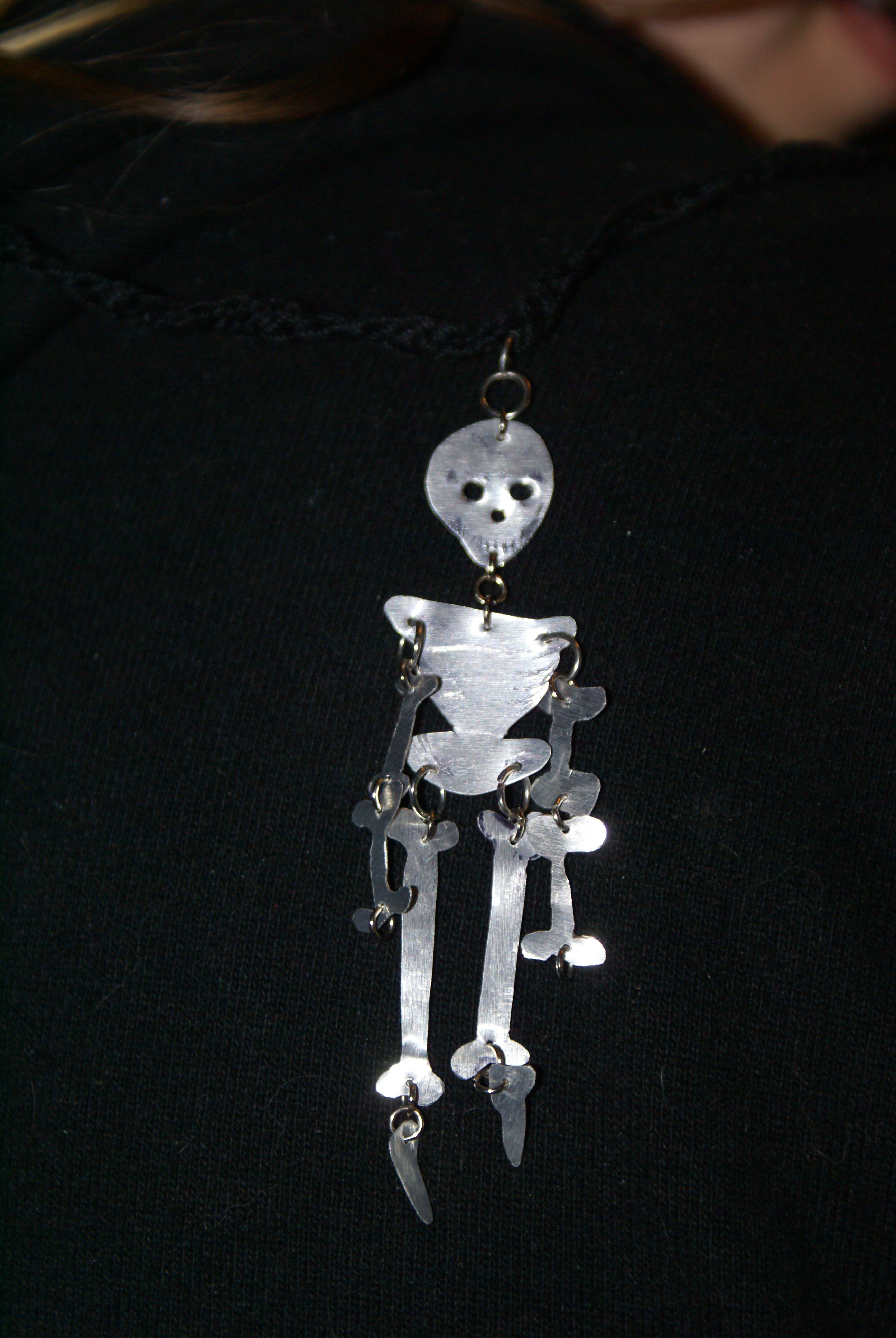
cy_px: 669
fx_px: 3909
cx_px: 448
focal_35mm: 105
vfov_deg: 19.4
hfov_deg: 13.1
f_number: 5.6
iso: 400
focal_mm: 70
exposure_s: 1/125
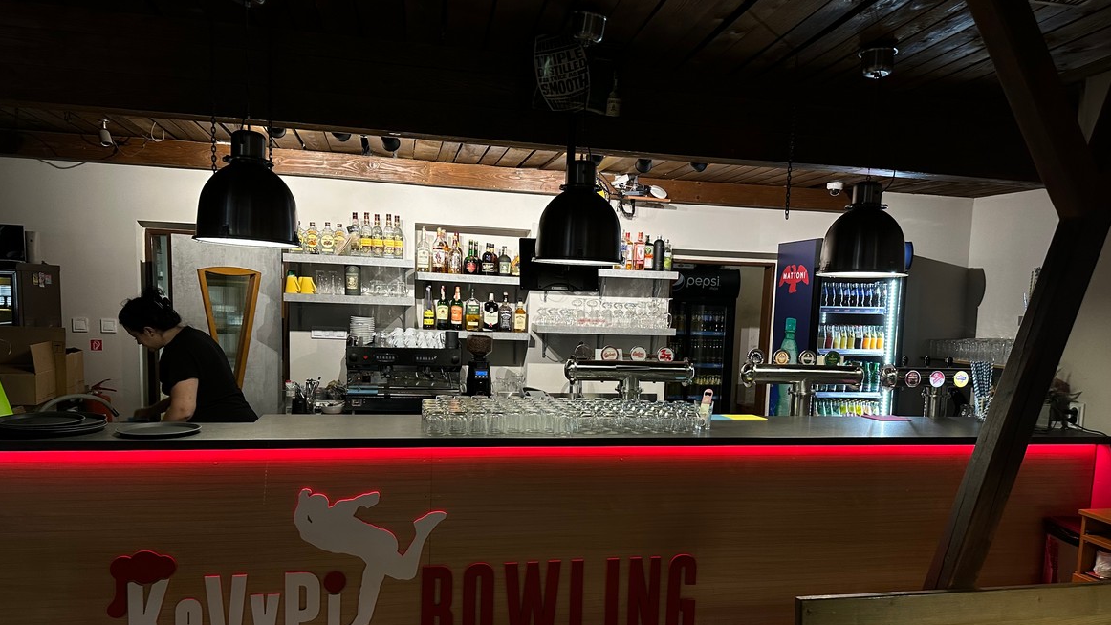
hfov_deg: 69.8
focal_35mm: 27
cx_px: 569
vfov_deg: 42.5
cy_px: 396
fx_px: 796
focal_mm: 6.86
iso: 200
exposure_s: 1/50
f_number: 1.78
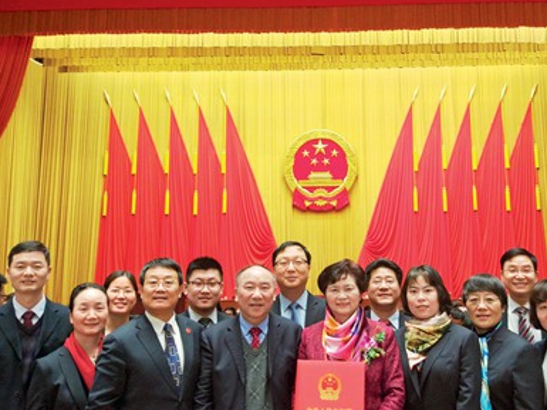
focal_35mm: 40
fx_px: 632
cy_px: 195
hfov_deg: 46.7
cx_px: 298
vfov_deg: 36.0
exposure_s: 1/25
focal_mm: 4.26
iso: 350
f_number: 2
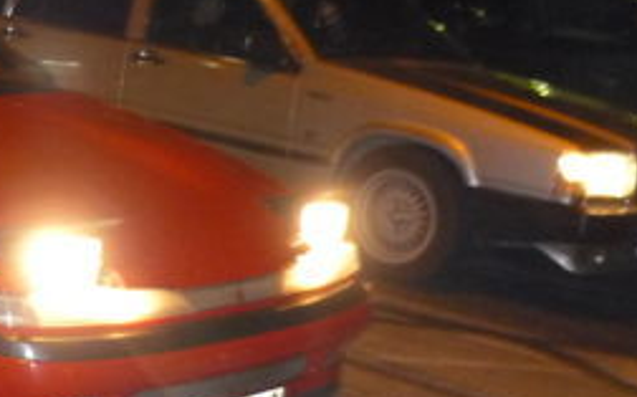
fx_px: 1544
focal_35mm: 89
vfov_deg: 14.6
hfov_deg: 22.6
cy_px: 109
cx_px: 43
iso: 400
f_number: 2.8
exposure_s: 1/8
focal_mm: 5.5
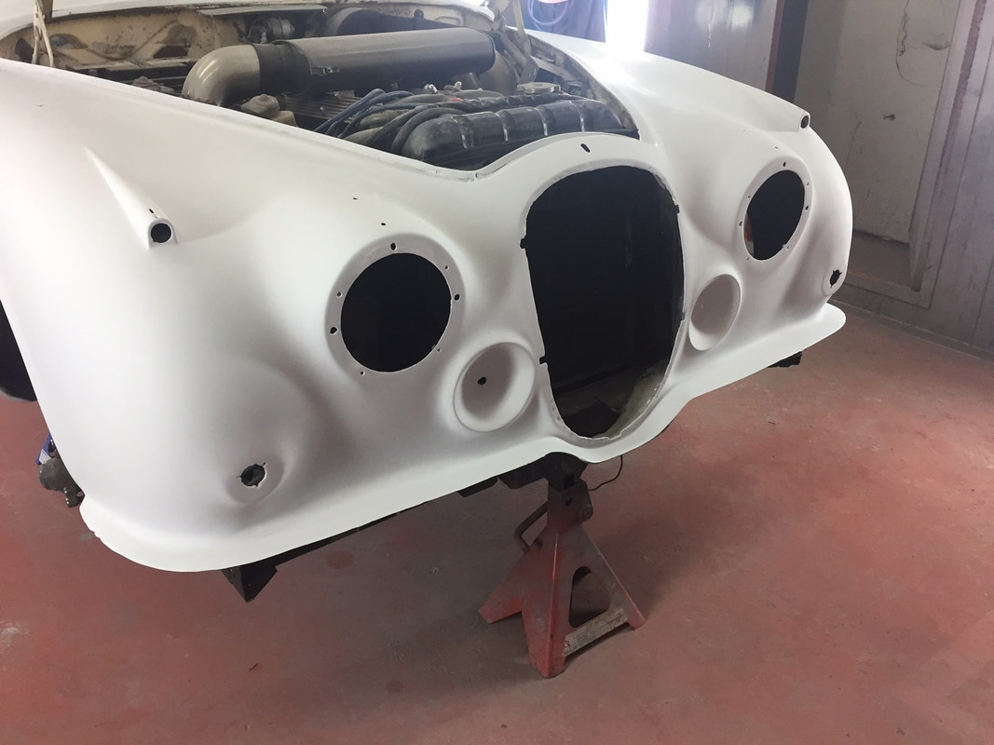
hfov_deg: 61.7
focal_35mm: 29
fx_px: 833
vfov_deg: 48.2
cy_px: 372
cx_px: 497
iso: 50
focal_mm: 4.15
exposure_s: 1/33
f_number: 2.2
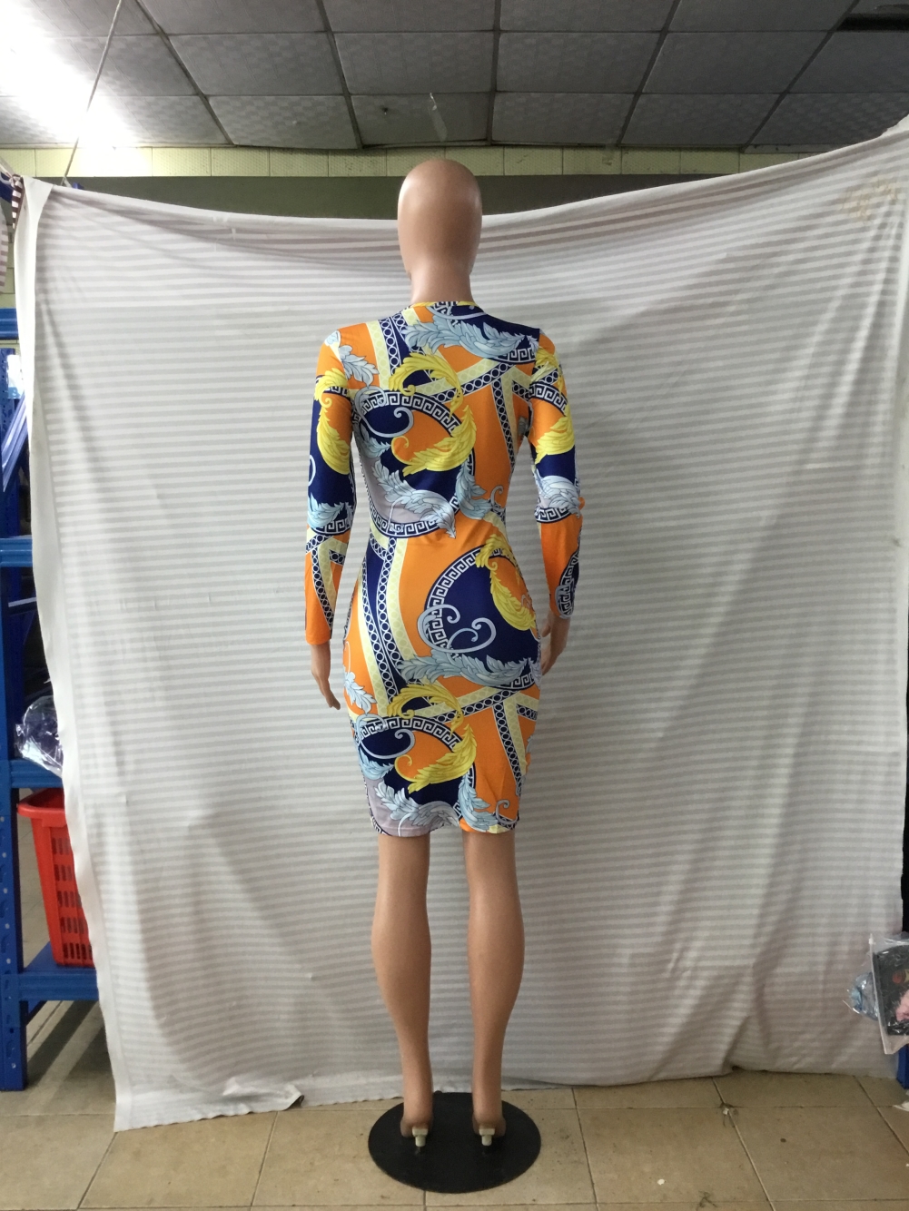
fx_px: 1085
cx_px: 454
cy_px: 606
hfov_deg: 45.5
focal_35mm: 31
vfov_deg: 58.3
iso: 125
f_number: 2.4
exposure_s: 1/33
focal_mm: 3.3
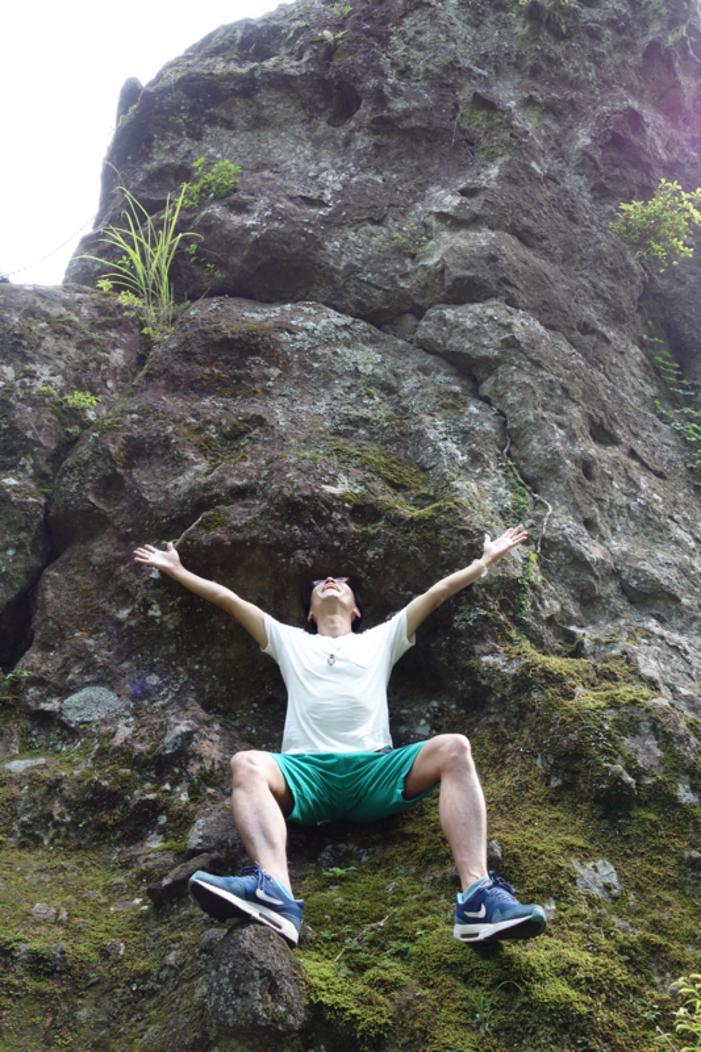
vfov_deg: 65.5
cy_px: 526
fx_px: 818
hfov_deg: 46.4
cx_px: 350
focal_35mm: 28
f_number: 2.5
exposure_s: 1/100
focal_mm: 10.4
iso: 125
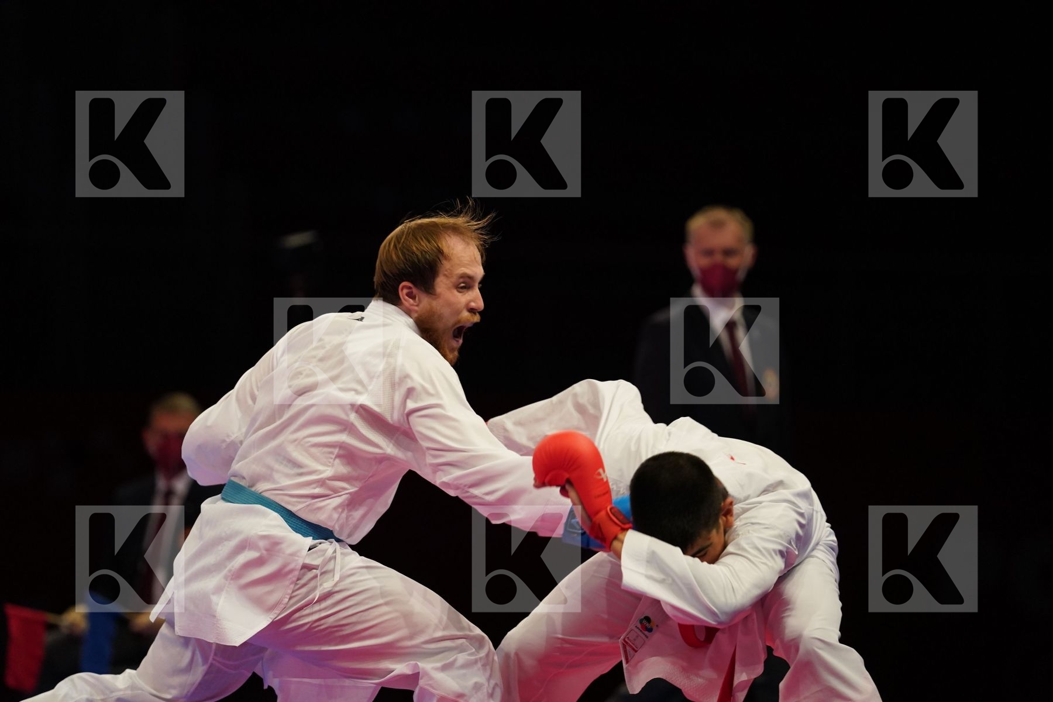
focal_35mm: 200
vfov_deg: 6.9
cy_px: 351
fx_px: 5850
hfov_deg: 10.3
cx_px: 526
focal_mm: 200
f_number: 2.8
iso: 2500
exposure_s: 1/1000
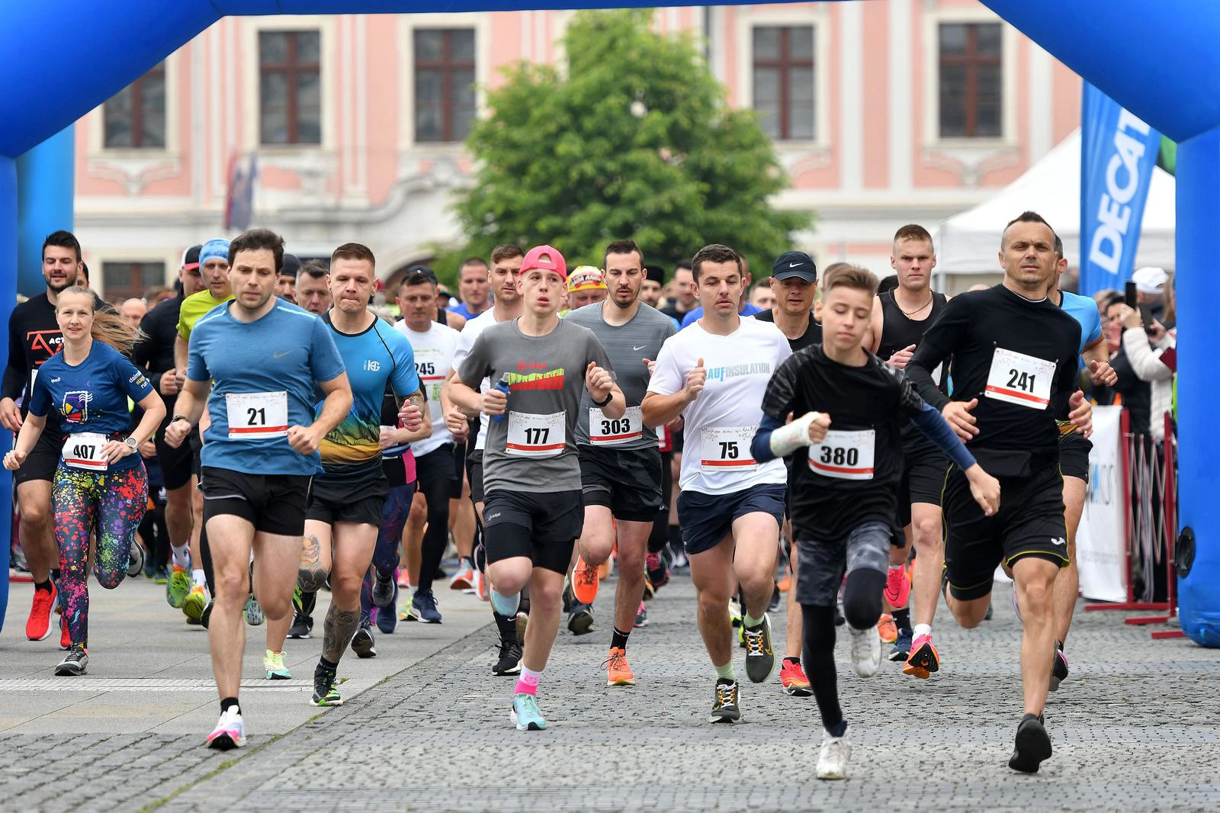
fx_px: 5421
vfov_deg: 8.6
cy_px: 406
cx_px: 610
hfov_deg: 12.8
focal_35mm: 160
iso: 125
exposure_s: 1/1000
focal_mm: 160
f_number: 5
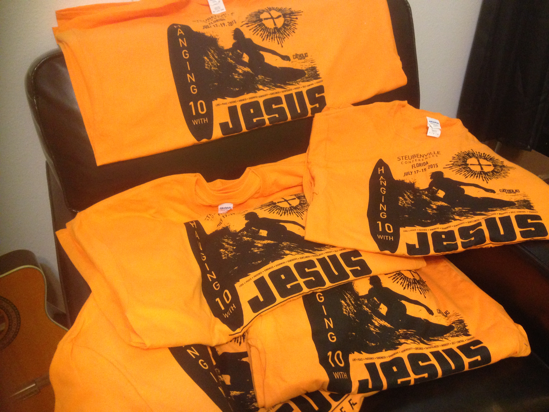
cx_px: 274
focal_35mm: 33
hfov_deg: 55.4
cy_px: 206
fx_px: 523
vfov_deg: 42.9
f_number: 2.4
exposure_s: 1/20
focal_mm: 4.12
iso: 320
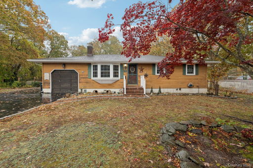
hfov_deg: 104.3
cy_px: 84
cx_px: 126
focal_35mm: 14
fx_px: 98
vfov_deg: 81.2
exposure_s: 1/50
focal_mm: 14
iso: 640
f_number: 13
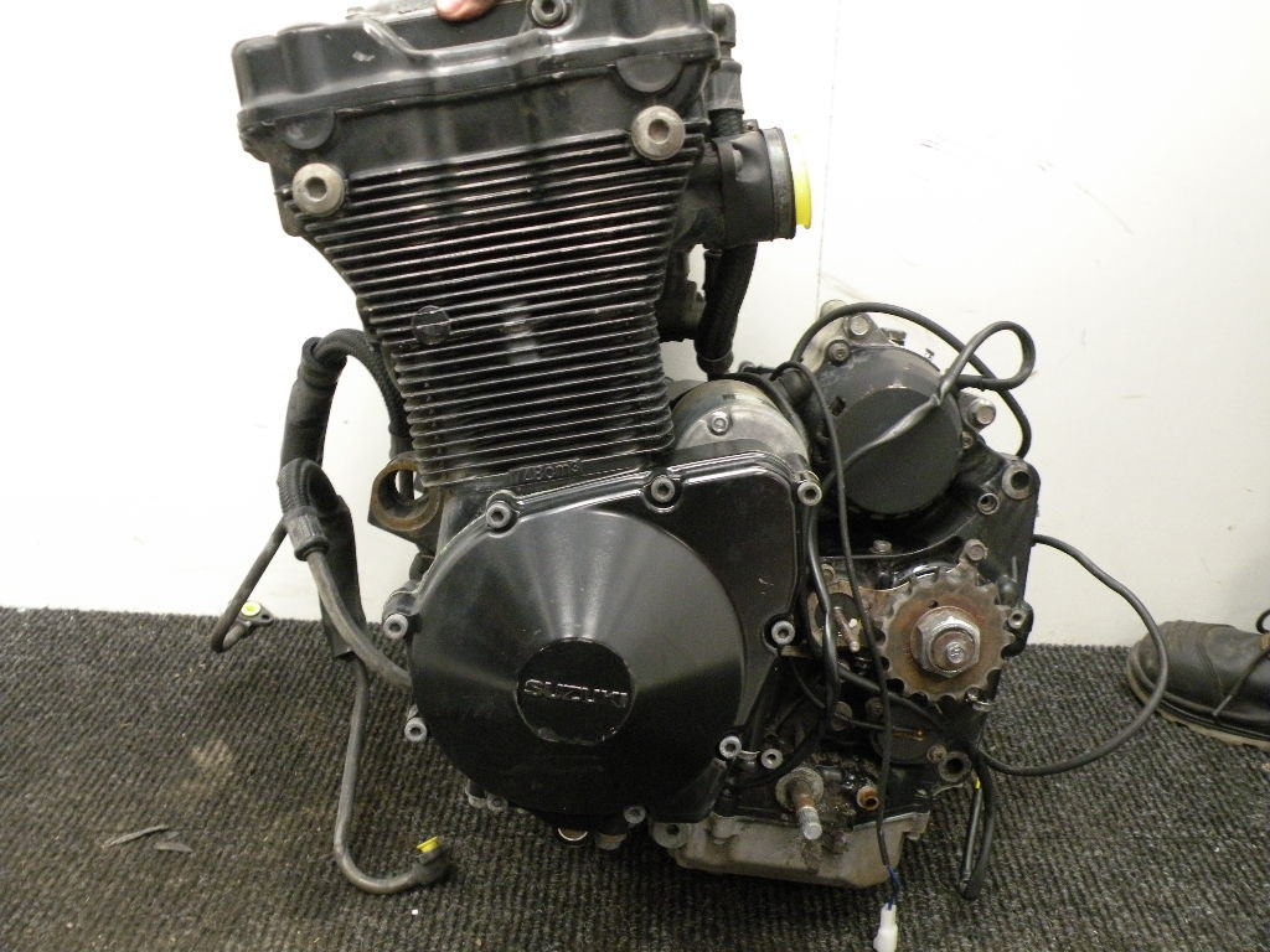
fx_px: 1211
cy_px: 476
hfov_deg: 55.4
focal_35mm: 33
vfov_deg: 42.9
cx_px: 635
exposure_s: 1/33.8
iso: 400
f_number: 3.2
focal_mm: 5.8
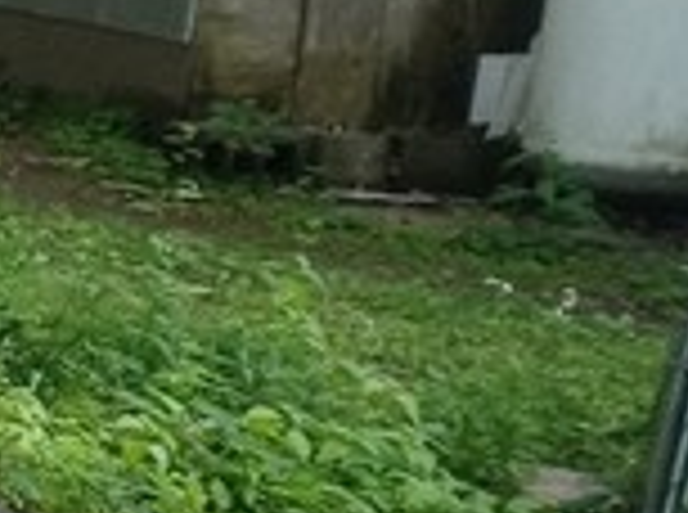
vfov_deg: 7.7
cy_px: 801
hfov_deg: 8.4
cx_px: -1529
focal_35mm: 188
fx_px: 3728
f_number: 1.8
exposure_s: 1/60
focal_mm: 3.61
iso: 100
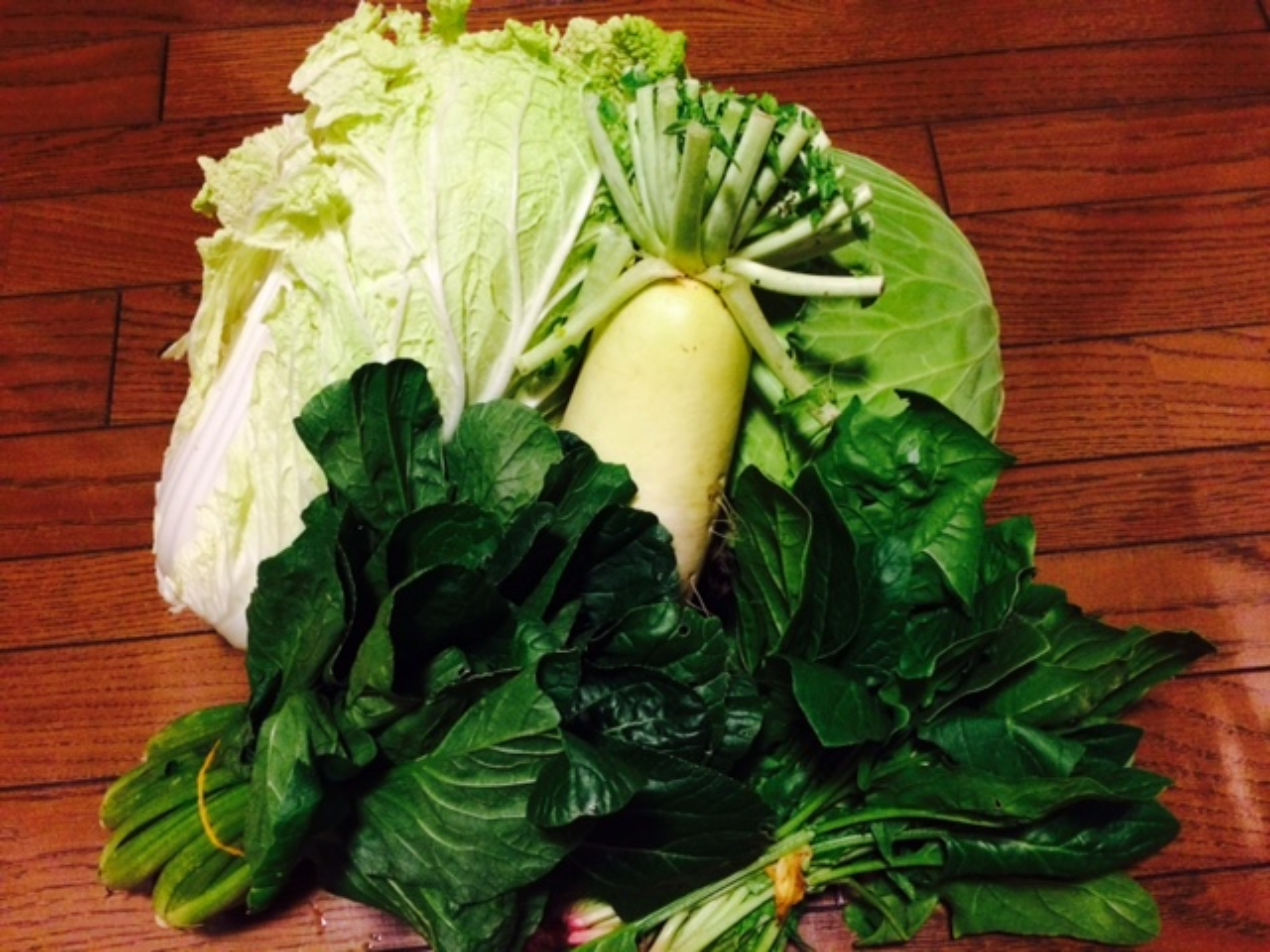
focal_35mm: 29
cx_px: 635
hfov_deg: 61.7
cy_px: 476
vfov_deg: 48.2
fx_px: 1064
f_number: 2.2
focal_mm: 4.15
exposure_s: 1/30
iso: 320
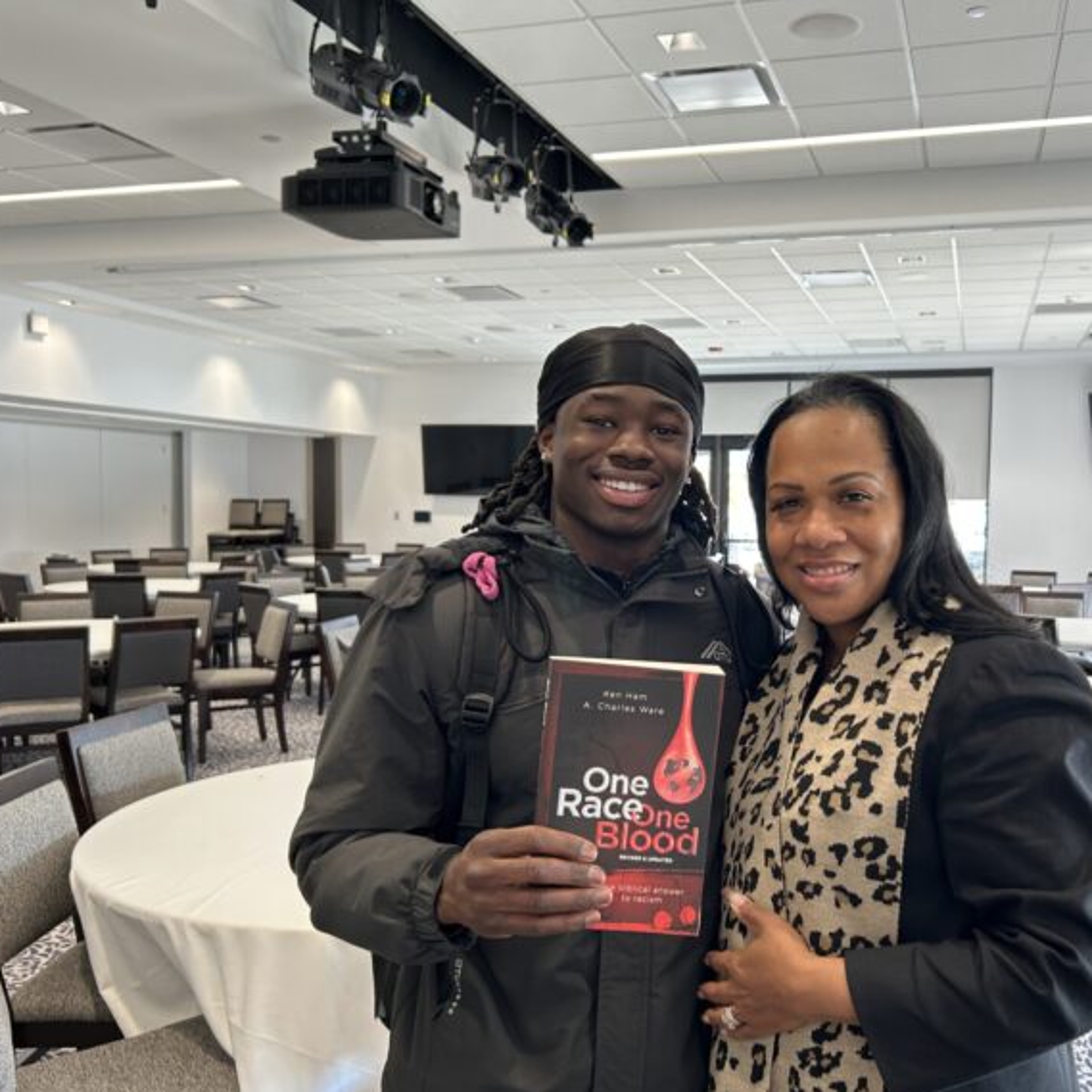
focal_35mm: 31
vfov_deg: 52.5
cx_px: 662
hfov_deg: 52.1
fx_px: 1106
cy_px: 551
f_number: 1.5
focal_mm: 5.7
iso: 64
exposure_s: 1/100
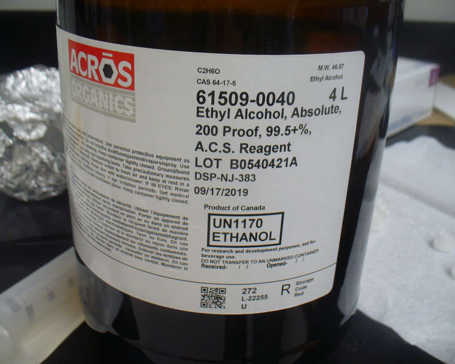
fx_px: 525
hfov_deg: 46.8
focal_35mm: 39
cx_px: 216
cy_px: 181
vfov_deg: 38.2
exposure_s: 1/30
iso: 125
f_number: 2.8
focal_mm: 6.1
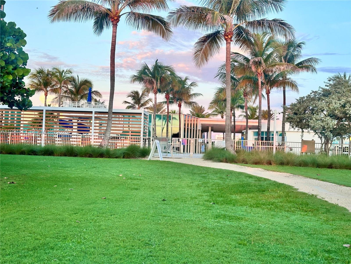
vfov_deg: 30.3
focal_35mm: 48
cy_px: 132
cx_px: 176
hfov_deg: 39.7
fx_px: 487
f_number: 1.78
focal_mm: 6.86
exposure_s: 1/121
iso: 80
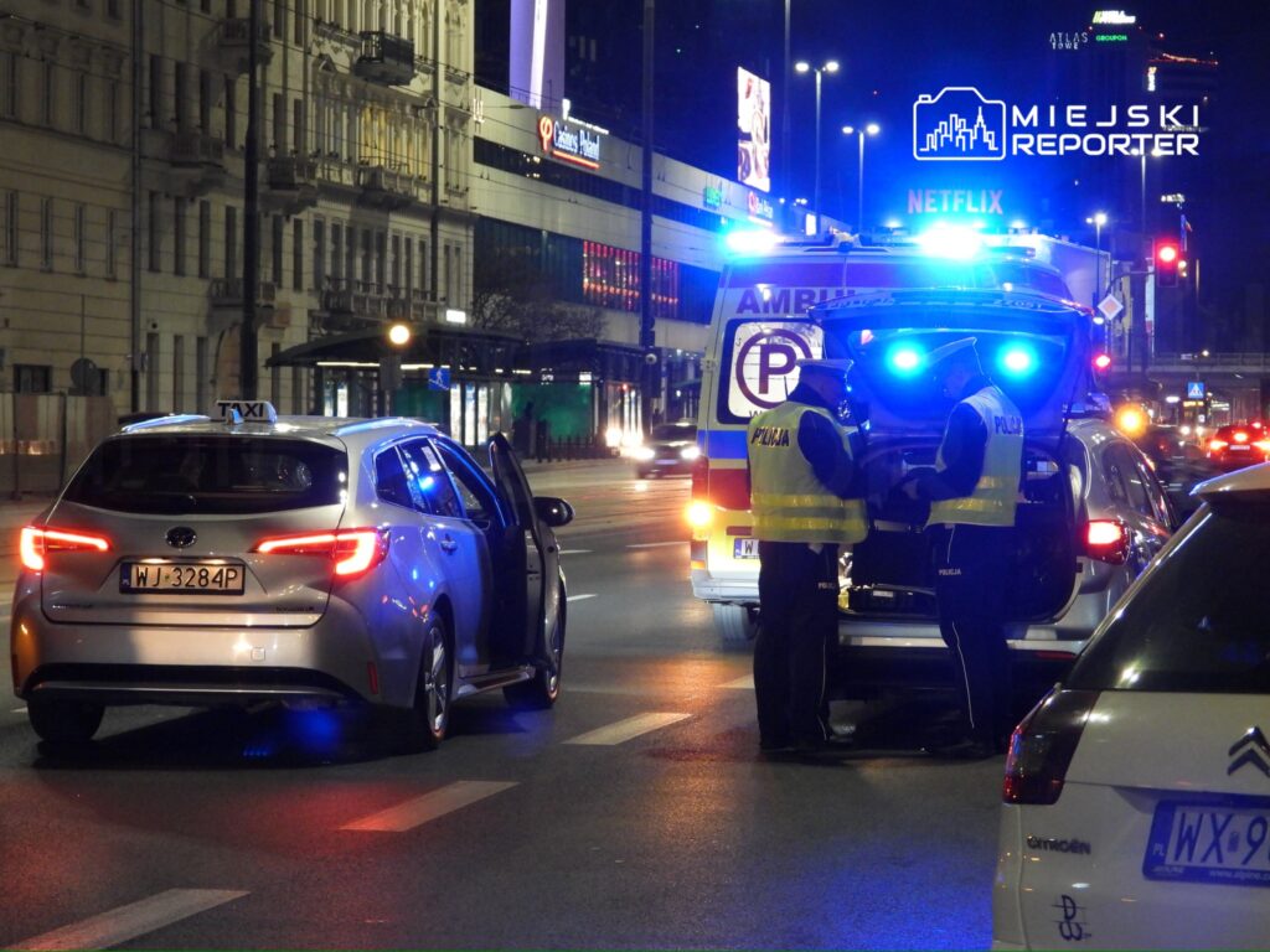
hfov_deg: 17.1
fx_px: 4219
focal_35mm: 115
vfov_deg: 12.9
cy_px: 476
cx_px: 635
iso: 800
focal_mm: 20.7
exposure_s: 1/13
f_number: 4
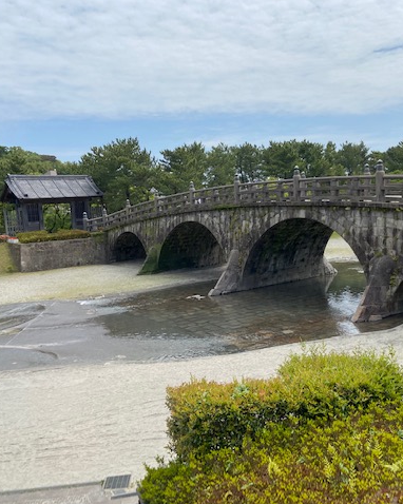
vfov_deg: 52.9
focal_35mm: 34
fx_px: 507
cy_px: 252
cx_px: 238
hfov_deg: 43.2
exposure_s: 1/3205
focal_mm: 4.25
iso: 32
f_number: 1.8
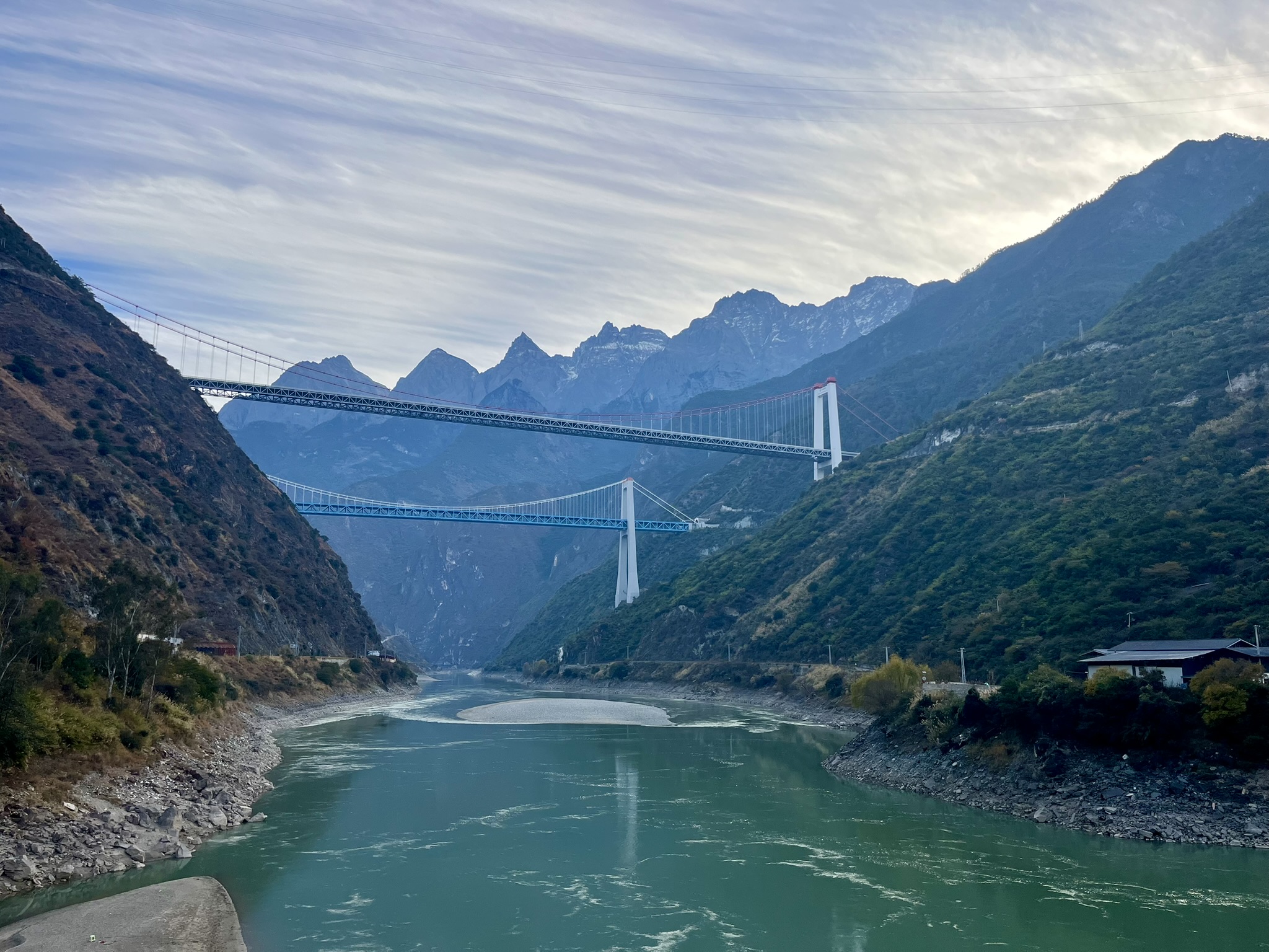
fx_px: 953
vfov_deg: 53.1
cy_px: 476
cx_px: 634
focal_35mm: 26
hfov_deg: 67.3
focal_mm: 5.1
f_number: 1.6
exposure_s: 1/1266
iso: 50
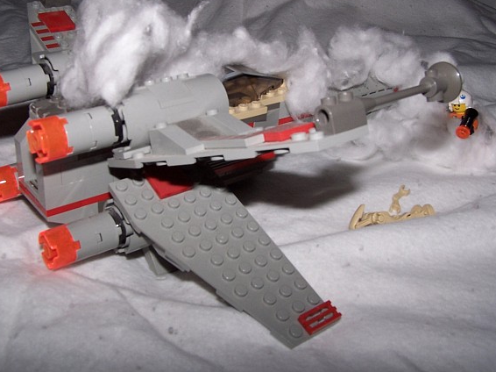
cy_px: 162
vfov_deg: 33.5
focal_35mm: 43
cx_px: 229
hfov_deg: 43.8
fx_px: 616
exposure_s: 1/60
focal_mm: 6.3
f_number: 6.3
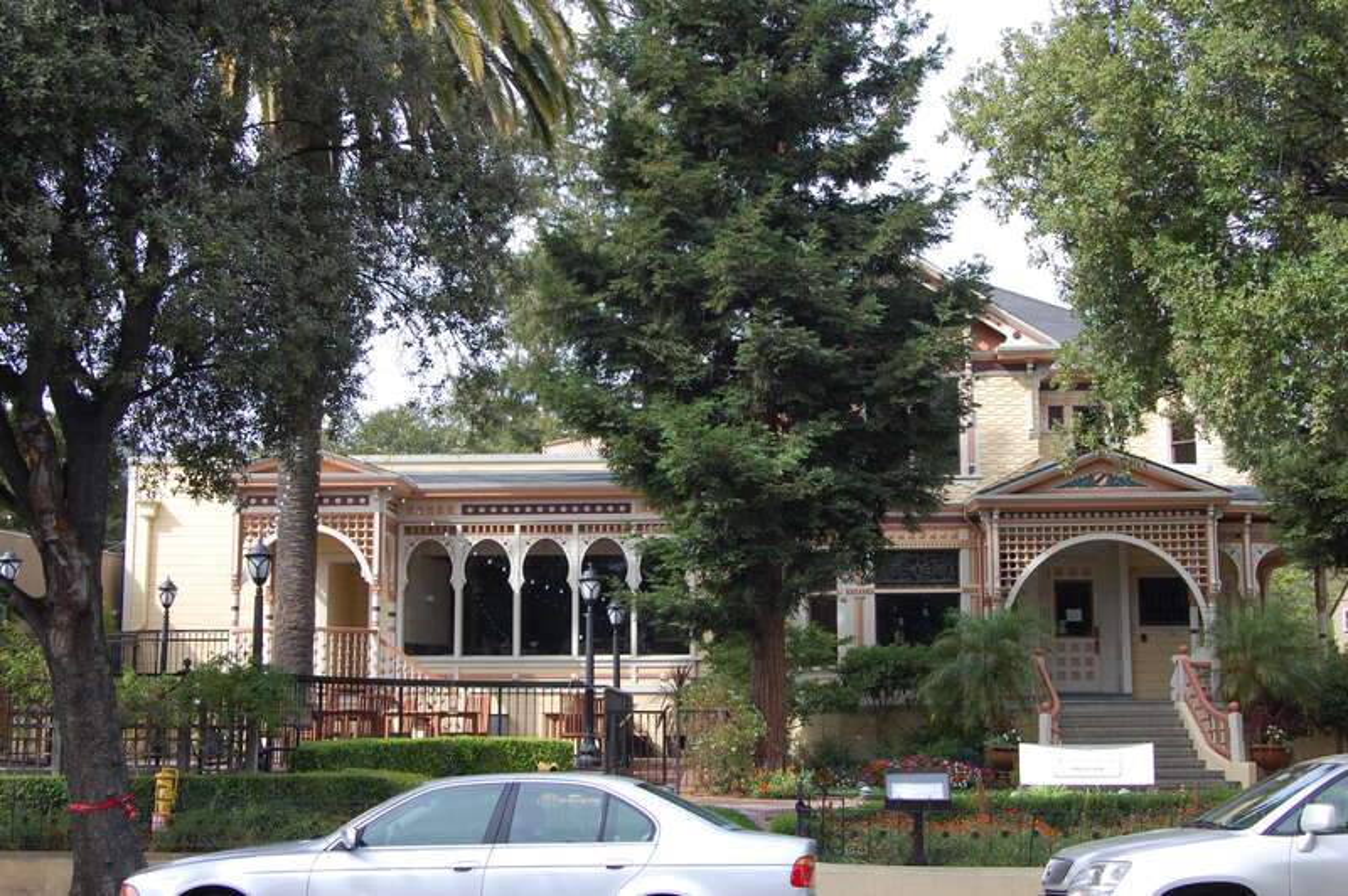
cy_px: 448
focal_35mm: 46
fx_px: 1740
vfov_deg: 28.9
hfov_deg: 42.4
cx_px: 674
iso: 200
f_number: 10
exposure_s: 1/80
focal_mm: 31
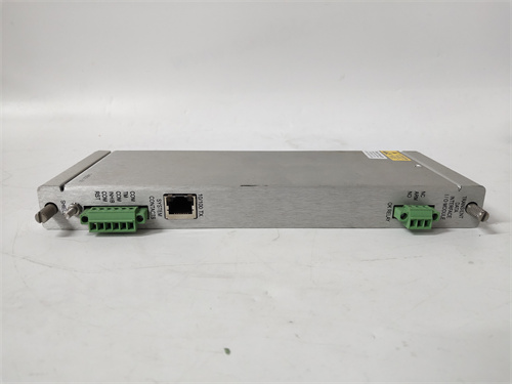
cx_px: 256
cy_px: 192
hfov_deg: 67.3
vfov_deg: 53.1
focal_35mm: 26
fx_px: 385
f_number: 2
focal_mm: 3.87
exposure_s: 1/50
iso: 413
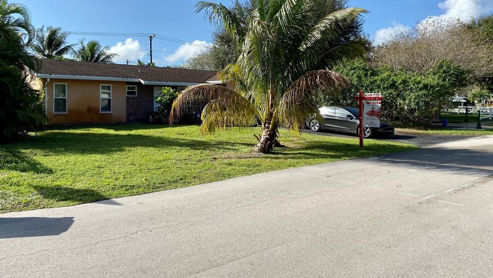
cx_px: 242
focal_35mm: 29
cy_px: 110
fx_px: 379
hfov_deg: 66.0
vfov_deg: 40.0
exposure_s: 1/2577
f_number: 1.8
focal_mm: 4.25
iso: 32
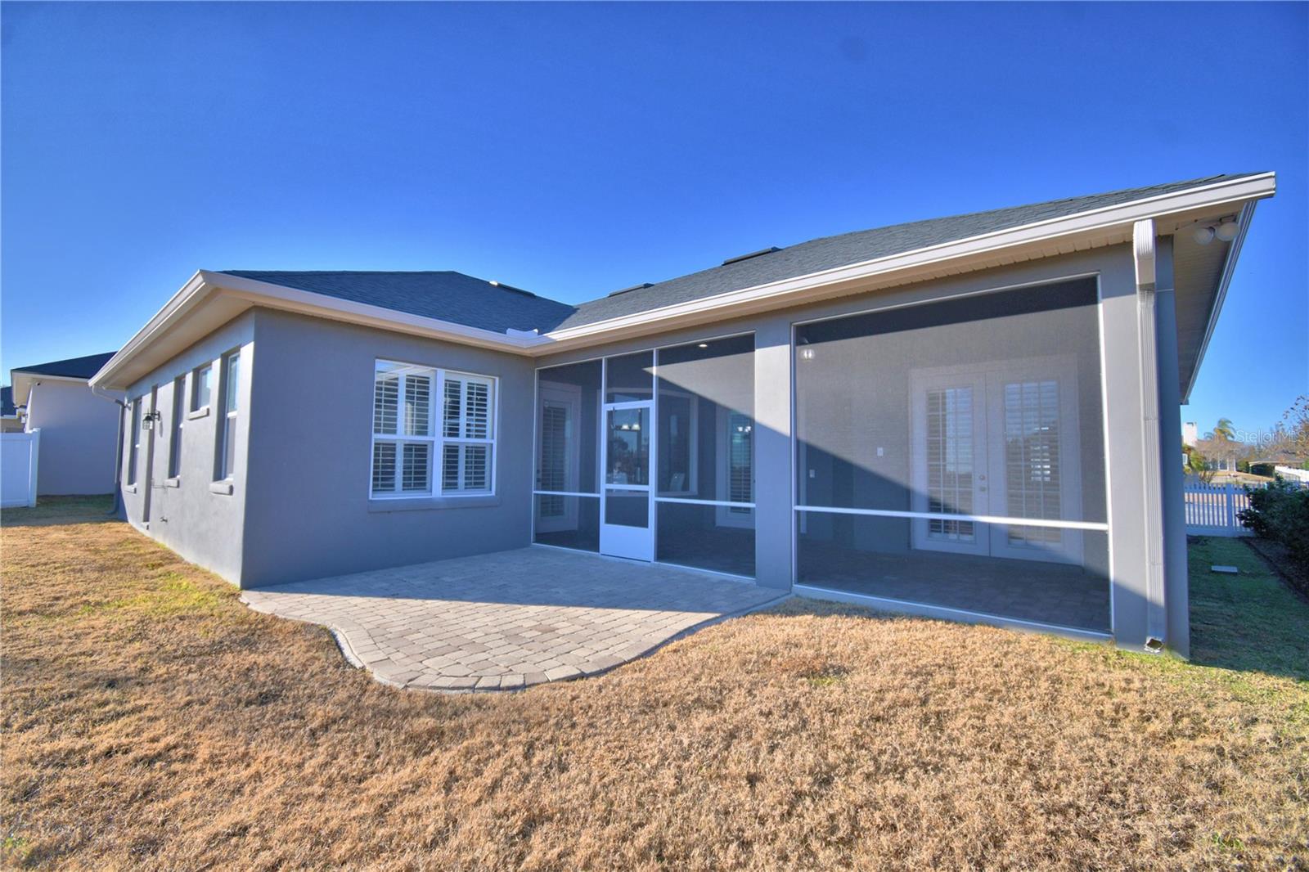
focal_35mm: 15
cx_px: 654
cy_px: 436
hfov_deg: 100.4
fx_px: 545
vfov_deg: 77.3
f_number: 4.5
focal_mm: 10
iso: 100
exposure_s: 1/800
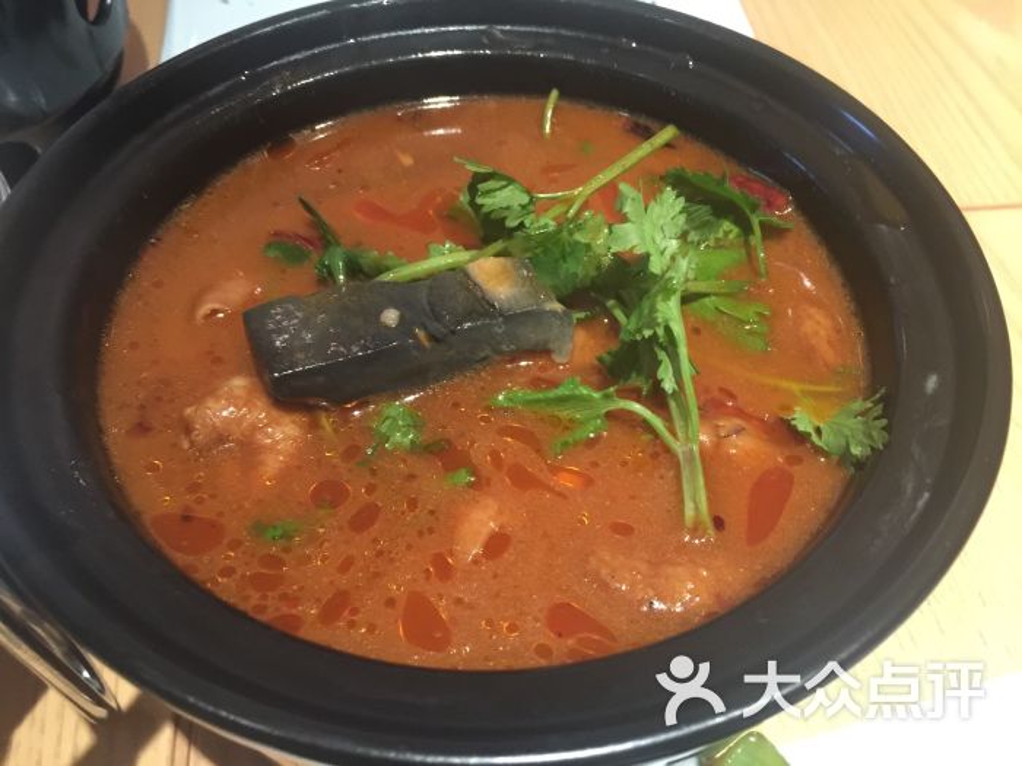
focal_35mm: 29
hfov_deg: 61.7
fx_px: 856
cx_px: 511
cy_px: 383
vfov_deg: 48.2
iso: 160
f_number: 2.2
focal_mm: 4.15
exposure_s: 1/8
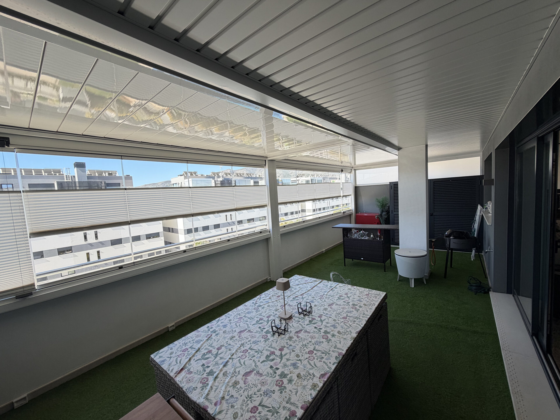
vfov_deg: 85.7
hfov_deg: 102.1
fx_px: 226
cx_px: 280
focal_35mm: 14
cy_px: 210
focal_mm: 2.22
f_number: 2.2
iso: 50
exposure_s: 1/301
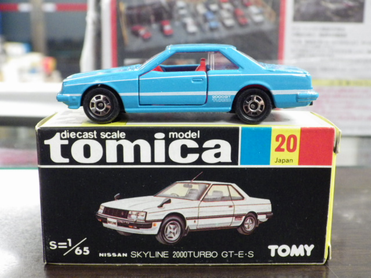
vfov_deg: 29.1
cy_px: 139
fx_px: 536
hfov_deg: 38.2
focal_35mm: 50
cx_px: 186
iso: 1000
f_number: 3.8
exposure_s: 1/25
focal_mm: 9
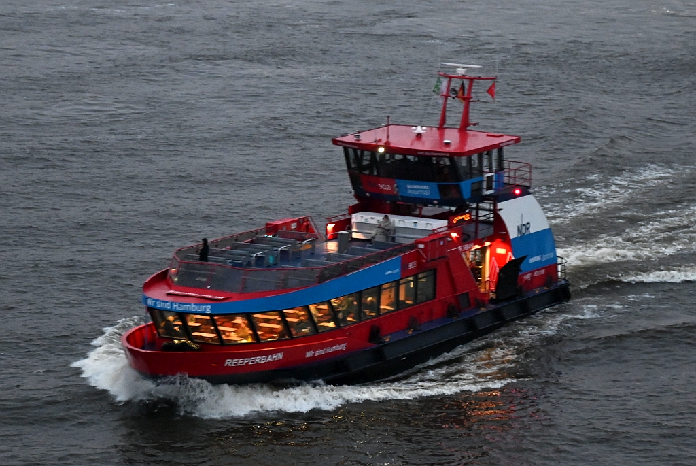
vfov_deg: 11.4
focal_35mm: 120
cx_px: 348
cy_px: 233
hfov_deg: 17.0
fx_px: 2322
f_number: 4
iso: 3200
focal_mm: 120
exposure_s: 1/60
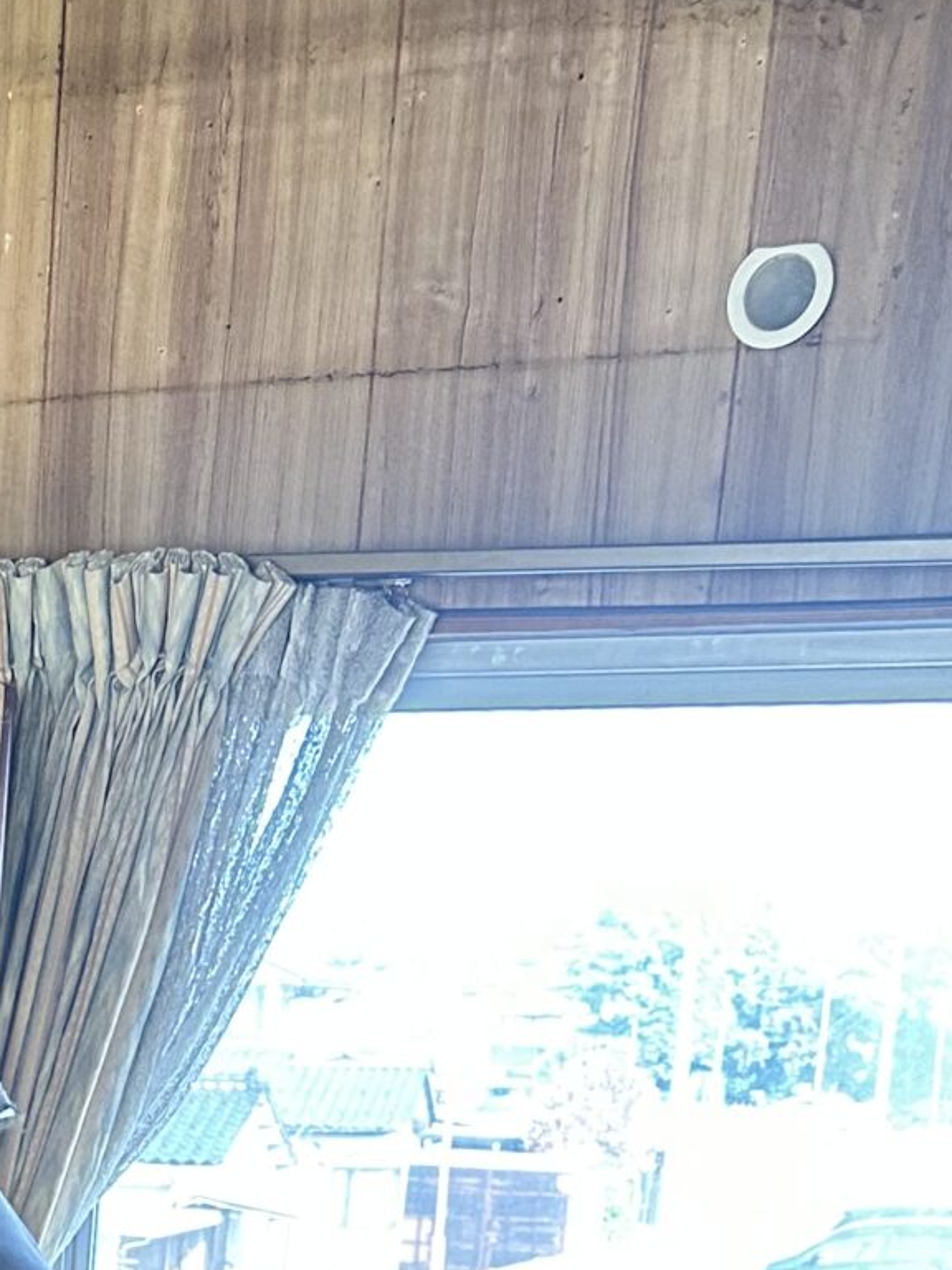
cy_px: 1859
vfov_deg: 21.0
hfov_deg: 17.0
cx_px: -383
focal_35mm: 80
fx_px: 2934
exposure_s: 1/118
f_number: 1.78
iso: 250
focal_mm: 6.86
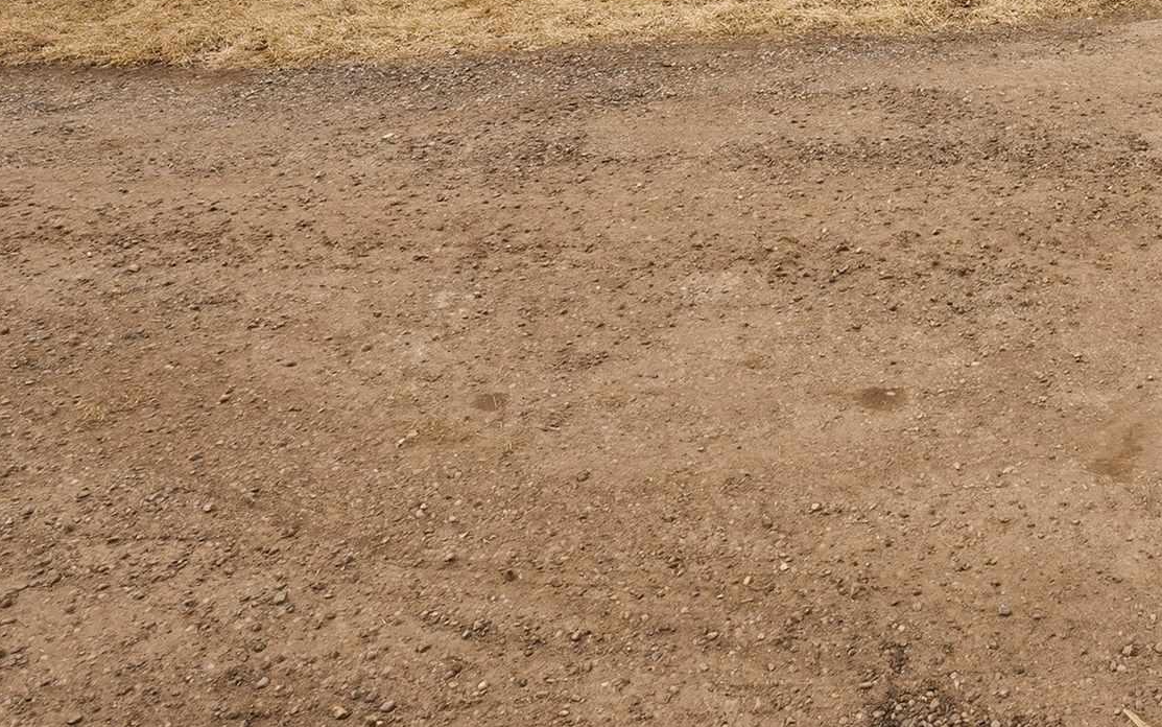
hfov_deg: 39.7
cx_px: 1130
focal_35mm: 45
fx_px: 1425
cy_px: -300
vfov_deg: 23.9
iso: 100
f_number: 10
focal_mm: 16
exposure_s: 1/160
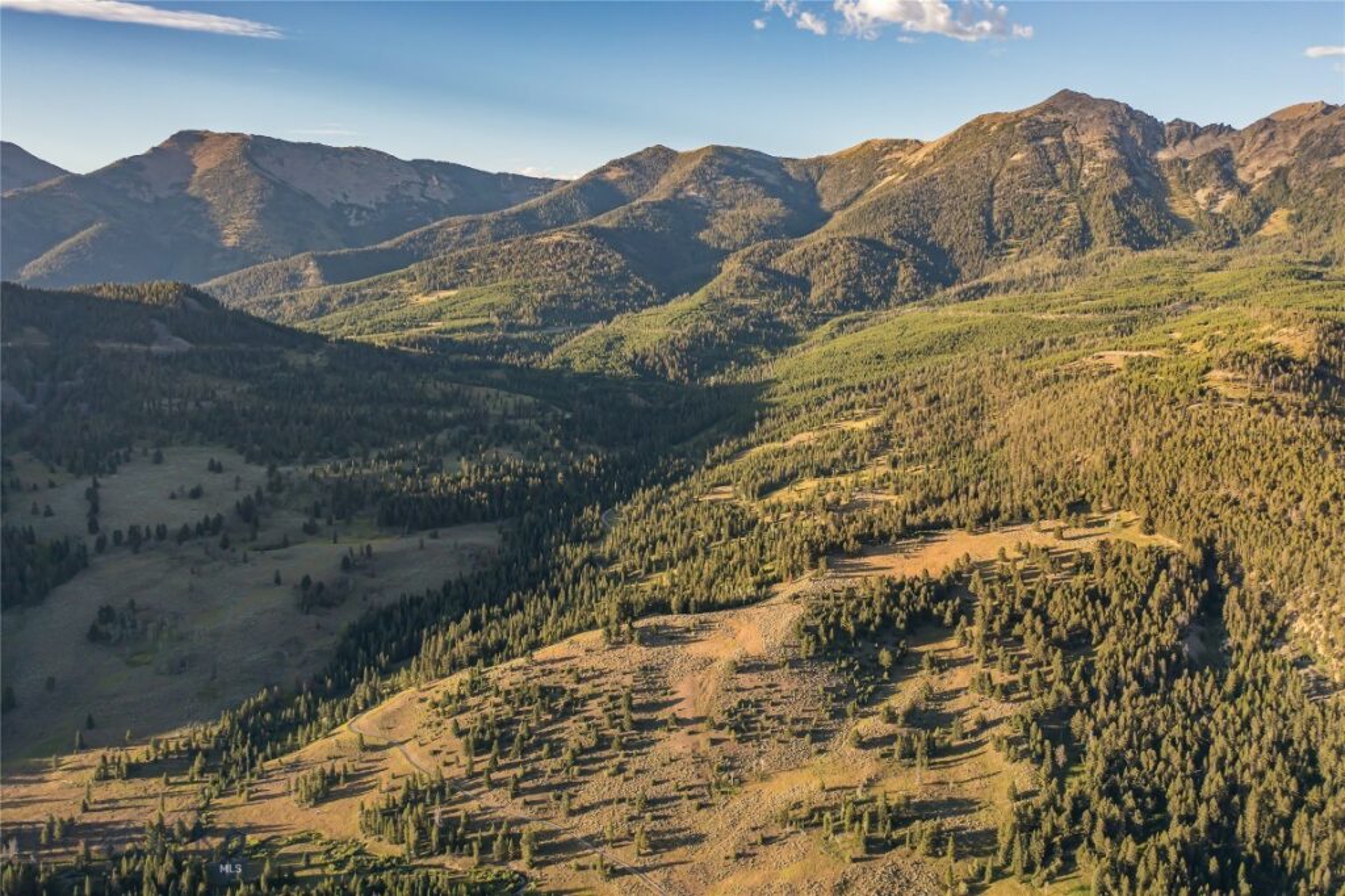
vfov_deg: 46.4
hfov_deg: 65.5
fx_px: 1046
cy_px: 448
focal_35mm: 28
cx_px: 672
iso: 100
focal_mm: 10.26
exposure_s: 1/640
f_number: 2.8
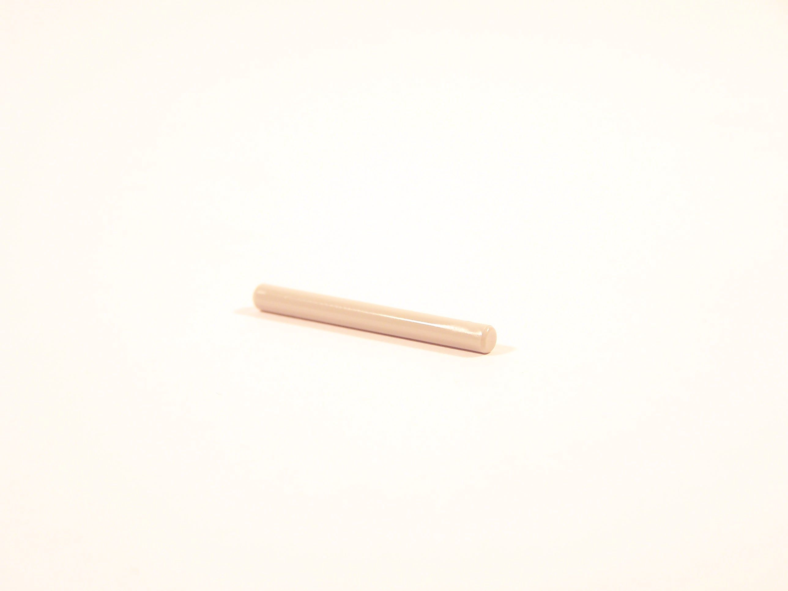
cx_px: 394
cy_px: 296
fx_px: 2390
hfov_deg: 18.7
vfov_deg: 14.1
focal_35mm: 105
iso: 100
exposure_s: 1/15
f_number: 3.2
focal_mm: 17.5
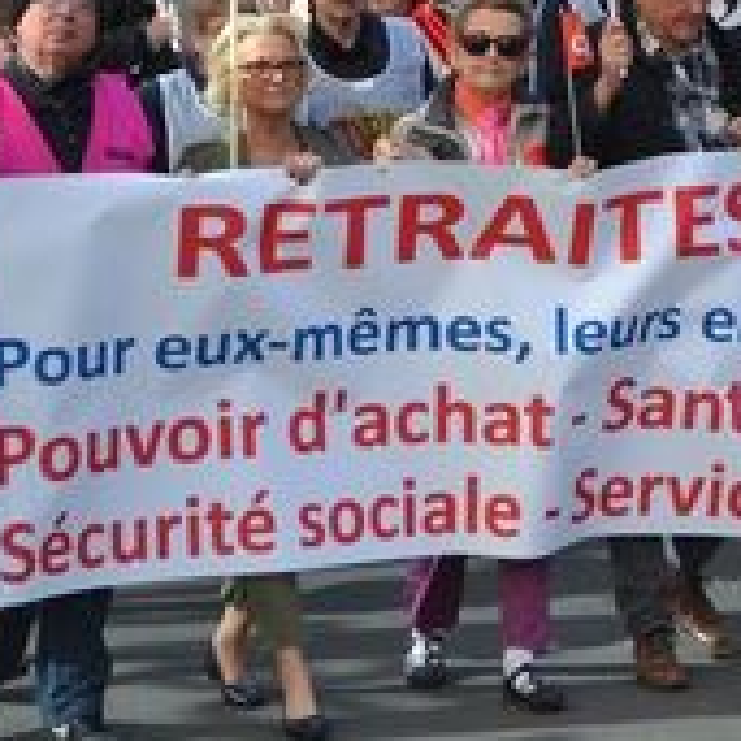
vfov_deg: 9.5
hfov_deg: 9.4
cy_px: 152
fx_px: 4459
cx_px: 849
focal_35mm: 184
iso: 100
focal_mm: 55
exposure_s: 1/125
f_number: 5.6
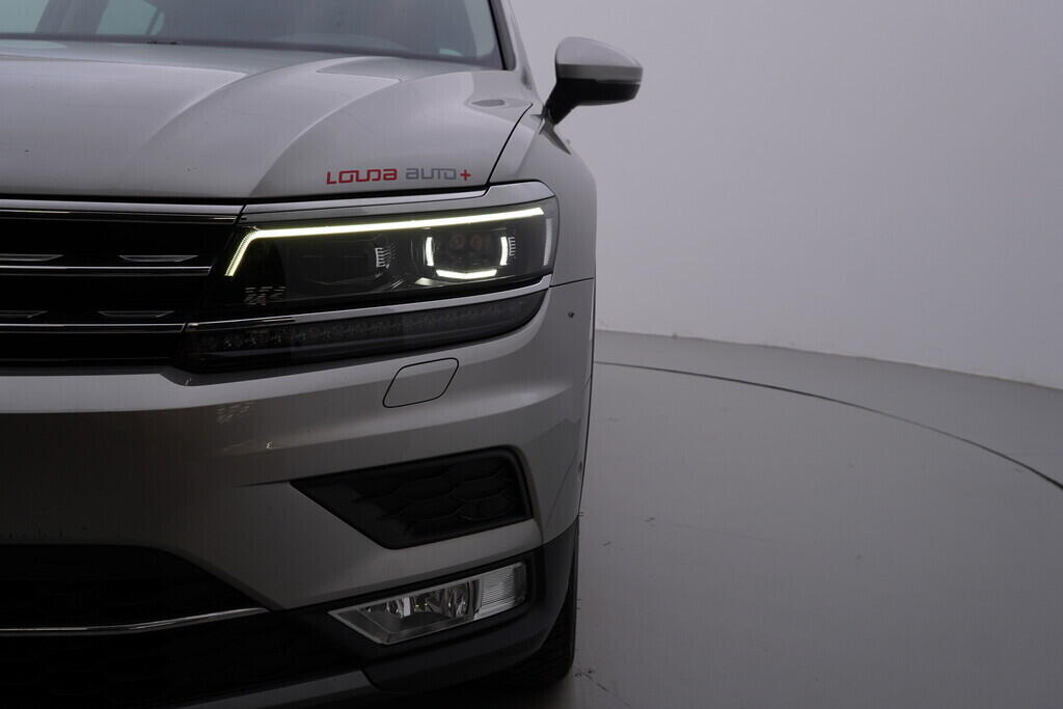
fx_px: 1063
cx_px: 532
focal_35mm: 36
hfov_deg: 53.1
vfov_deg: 36.9
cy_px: 354
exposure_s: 1/160
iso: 125
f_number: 5.6
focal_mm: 24
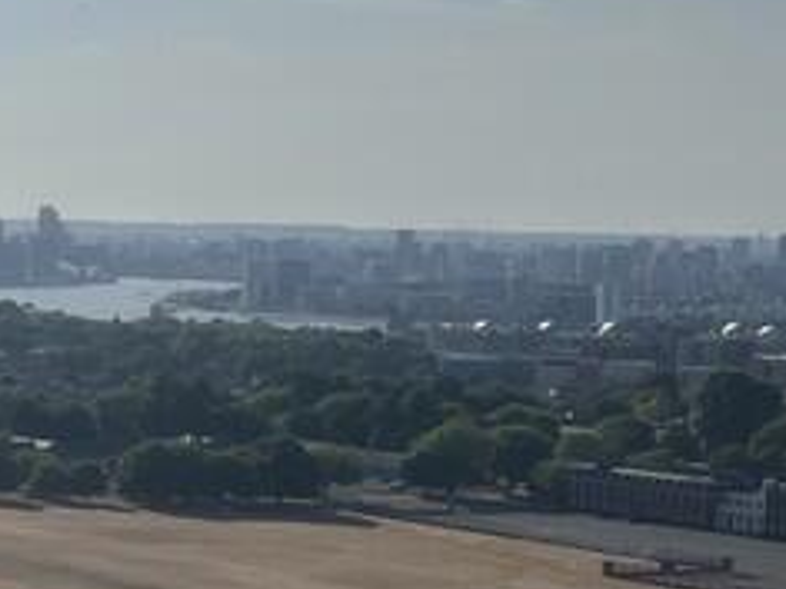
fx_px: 2566
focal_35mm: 113
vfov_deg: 13.1
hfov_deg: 14.9
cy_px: 323
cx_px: -676
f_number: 1.5
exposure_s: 1/14286
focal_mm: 5.7
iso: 50
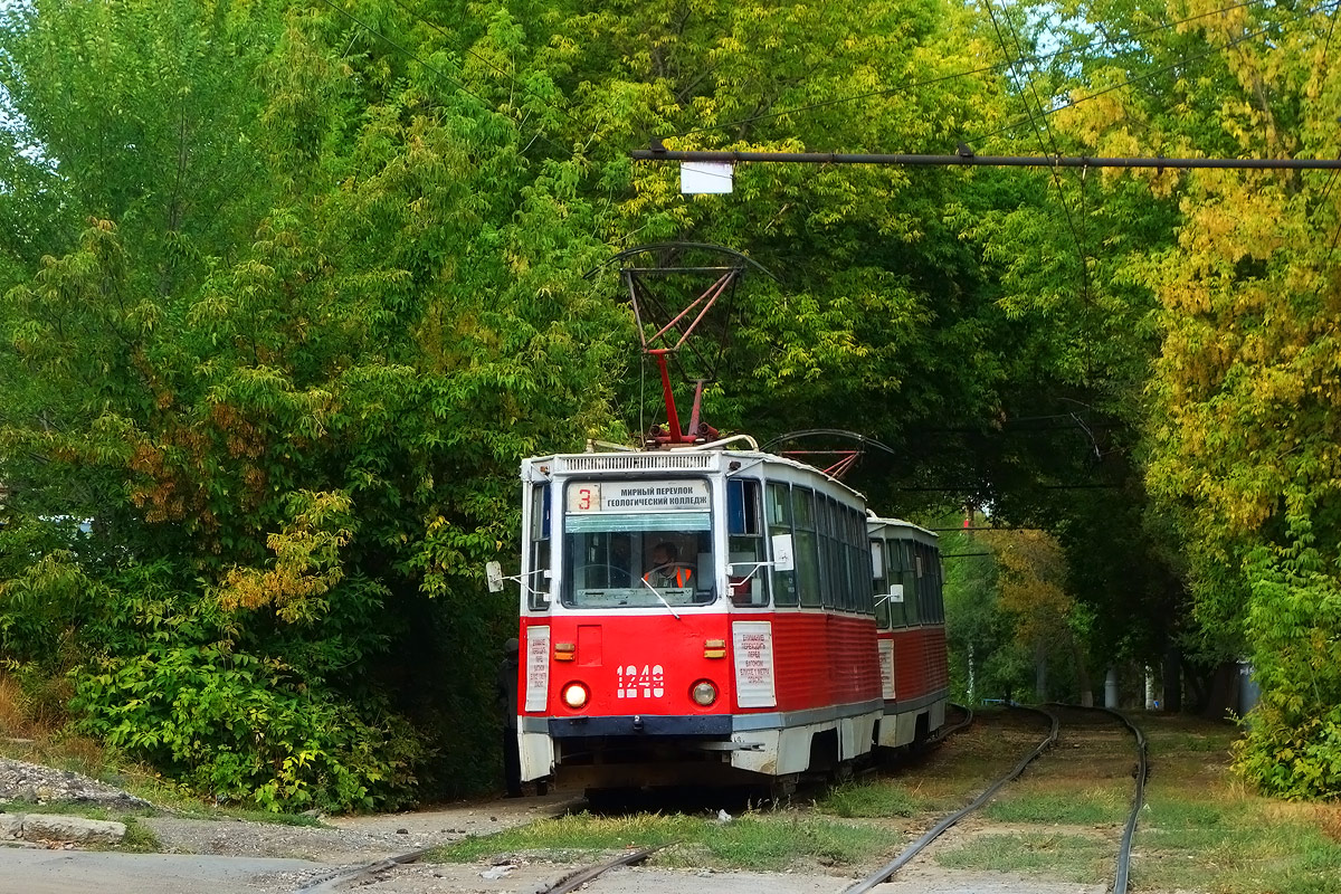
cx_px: 670
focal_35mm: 95
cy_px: 447
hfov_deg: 21.5
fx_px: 3538
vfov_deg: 14.4
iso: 125
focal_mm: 35.26
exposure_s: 1/160
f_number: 5.6
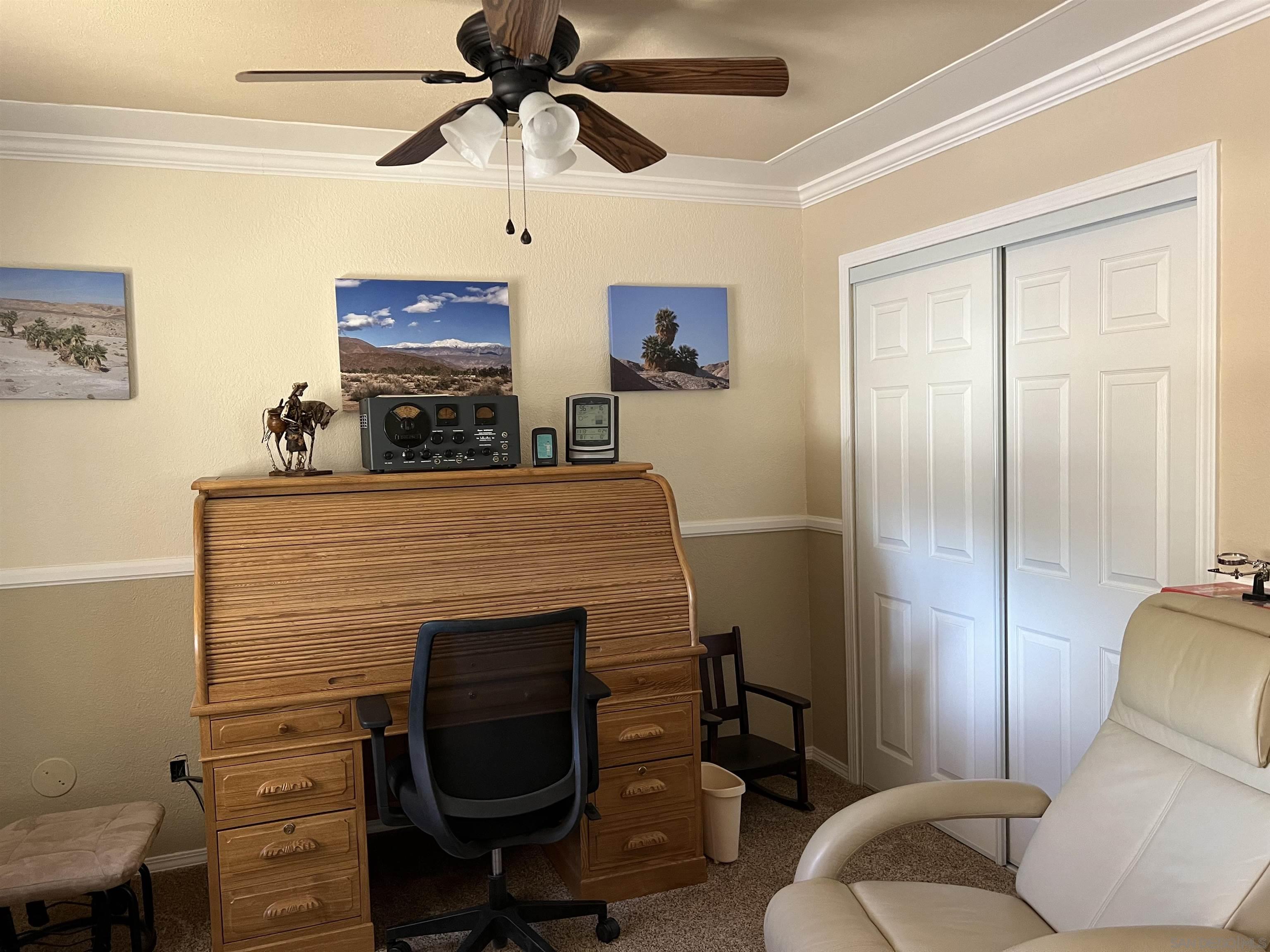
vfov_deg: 53.1
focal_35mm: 26
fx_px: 954
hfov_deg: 67.3
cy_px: 476
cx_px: 635
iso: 250
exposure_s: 1/60
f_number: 1.5
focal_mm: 5.7
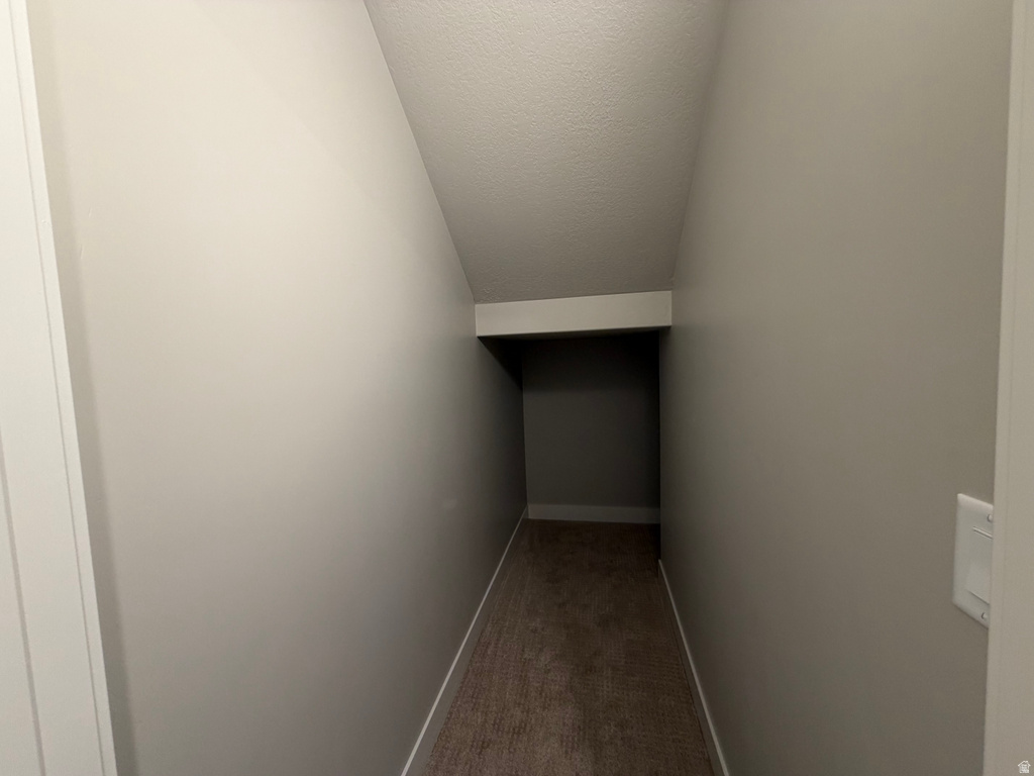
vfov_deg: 85.7
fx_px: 418
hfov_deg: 102.1
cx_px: 517
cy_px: 388
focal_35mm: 14
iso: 160
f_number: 2.2
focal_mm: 2.22
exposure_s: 1/60
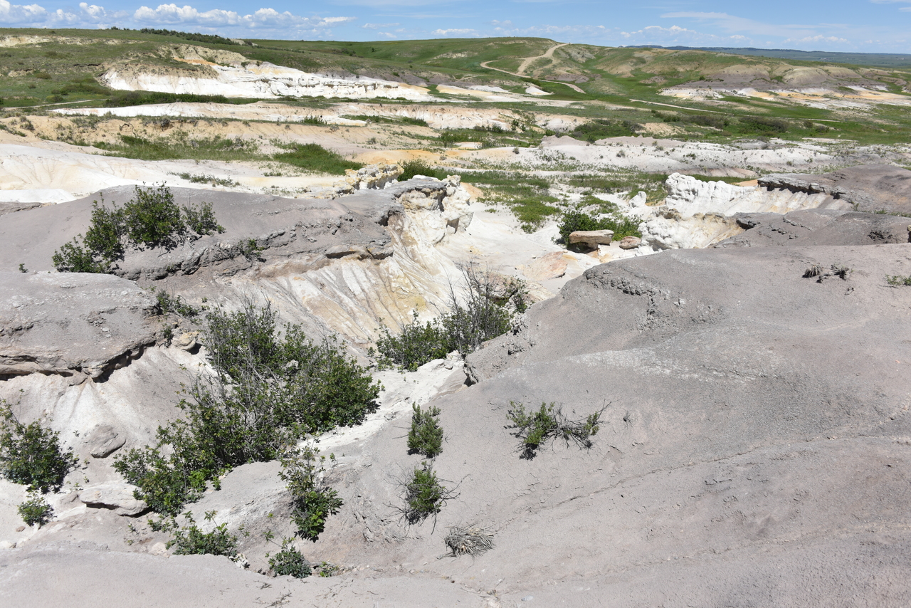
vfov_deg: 46.4
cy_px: 304
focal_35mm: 28
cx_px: 456
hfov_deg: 65.5
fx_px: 709
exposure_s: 1/320
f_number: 9
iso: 100
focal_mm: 28
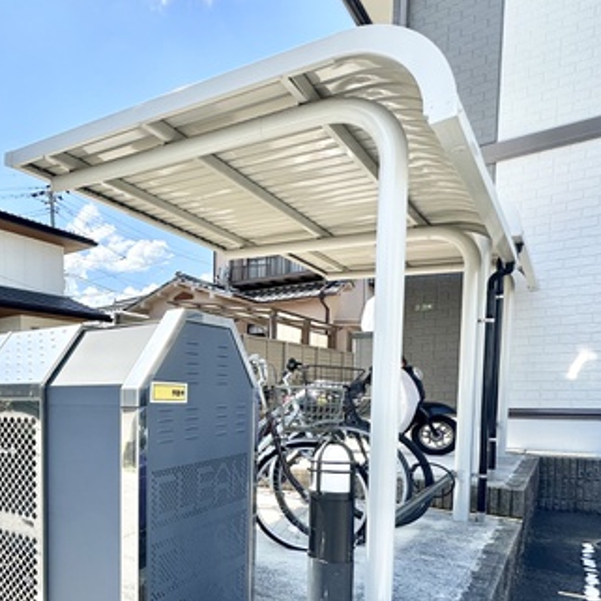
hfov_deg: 50.9
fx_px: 530
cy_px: 432
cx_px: 39
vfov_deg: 56.9
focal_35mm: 27
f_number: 2.2
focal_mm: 2.22
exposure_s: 1/979
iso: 50
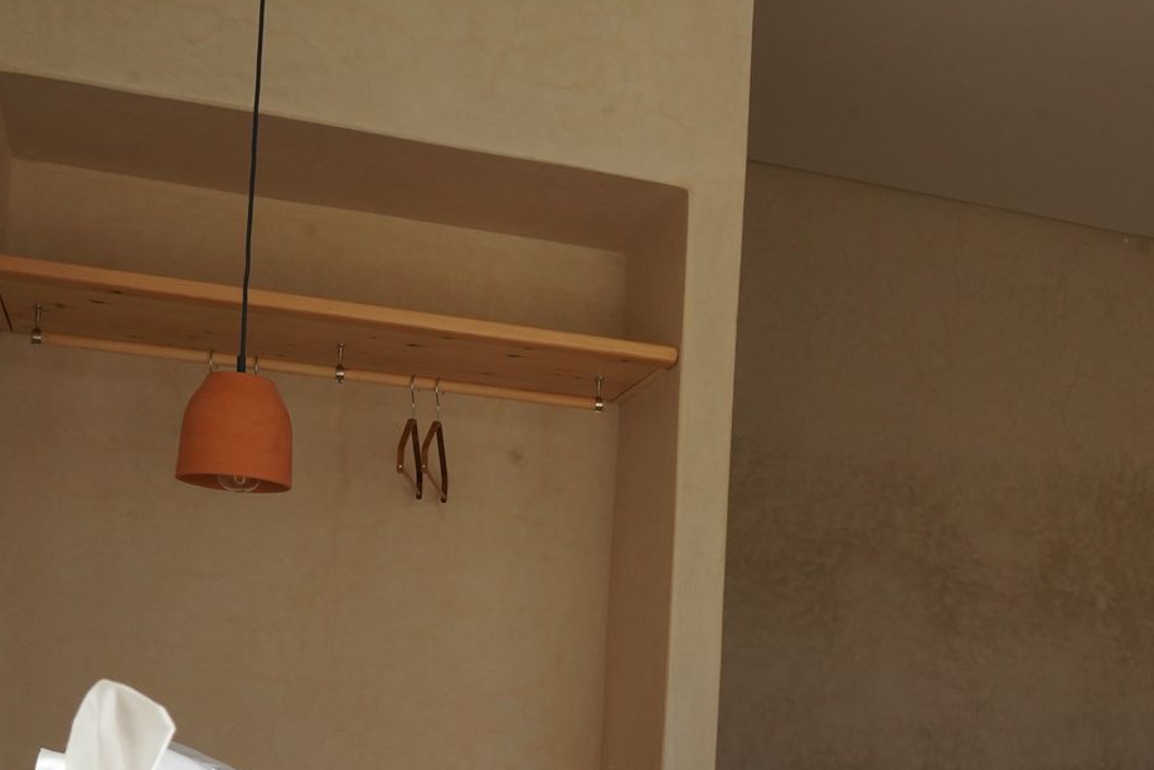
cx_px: 945
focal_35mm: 55
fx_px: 1763
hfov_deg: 35.0
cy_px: 745
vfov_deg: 23.7
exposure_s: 1/200
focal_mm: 28
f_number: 14
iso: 1600
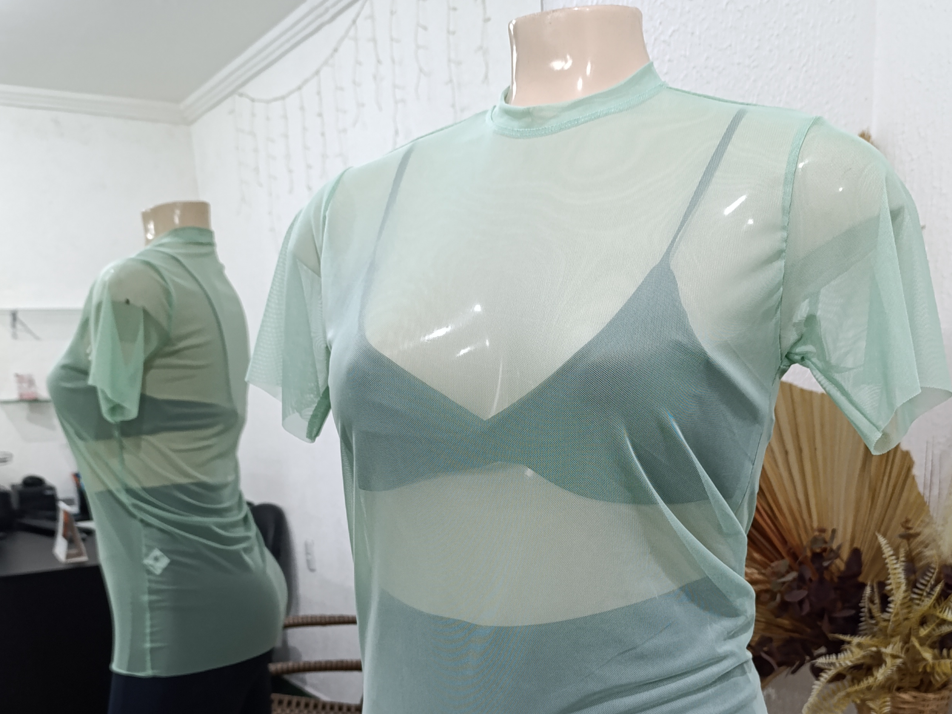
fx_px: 1045
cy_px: 582
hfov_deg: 48.9
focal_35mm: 38
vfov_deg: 36.3
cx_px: 518
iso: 1250
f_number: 1.6
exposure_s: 1/40
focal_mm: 6.14
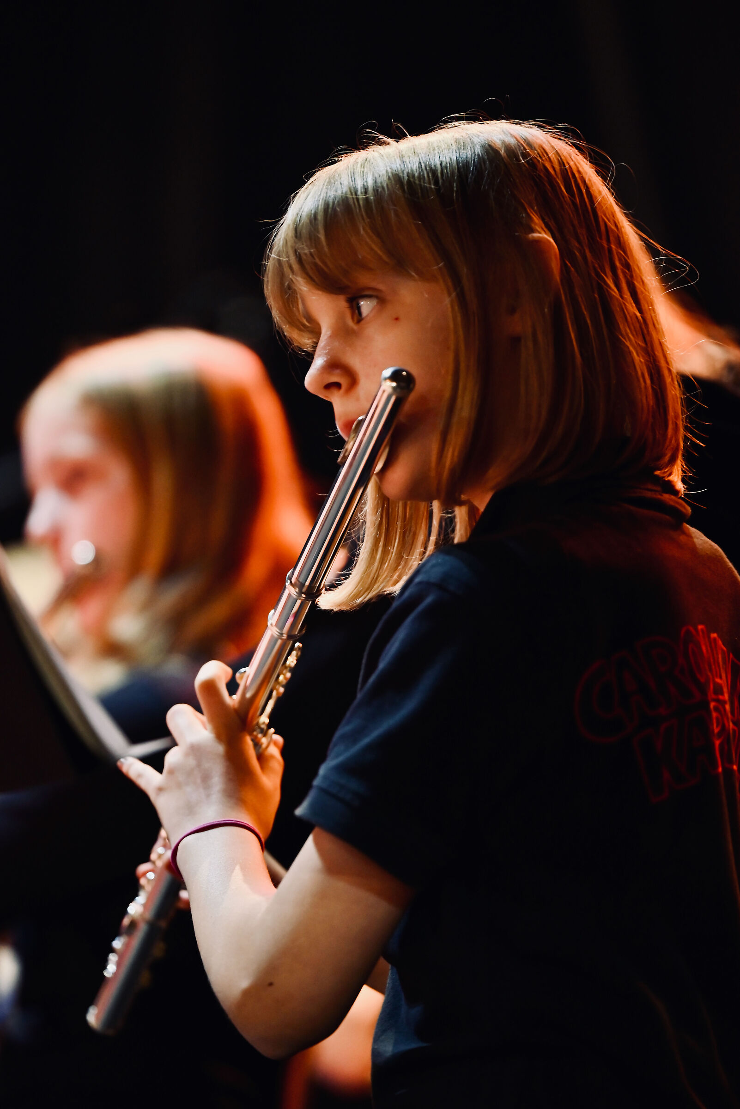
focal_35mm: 180
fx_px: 5545
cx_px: 370
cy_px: 554
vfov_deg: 11.4
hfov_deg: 7.6
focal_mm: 180
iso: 1600
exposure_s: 1/45
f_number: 2.8
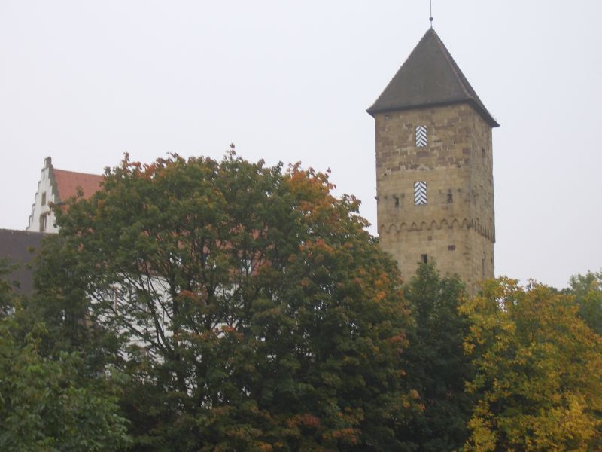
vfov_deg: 16.8
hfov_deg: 22.3
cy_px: 226
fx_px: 1530
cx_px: 301
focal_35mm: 88
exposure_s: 1/80
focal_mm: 14.6
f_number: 4.4
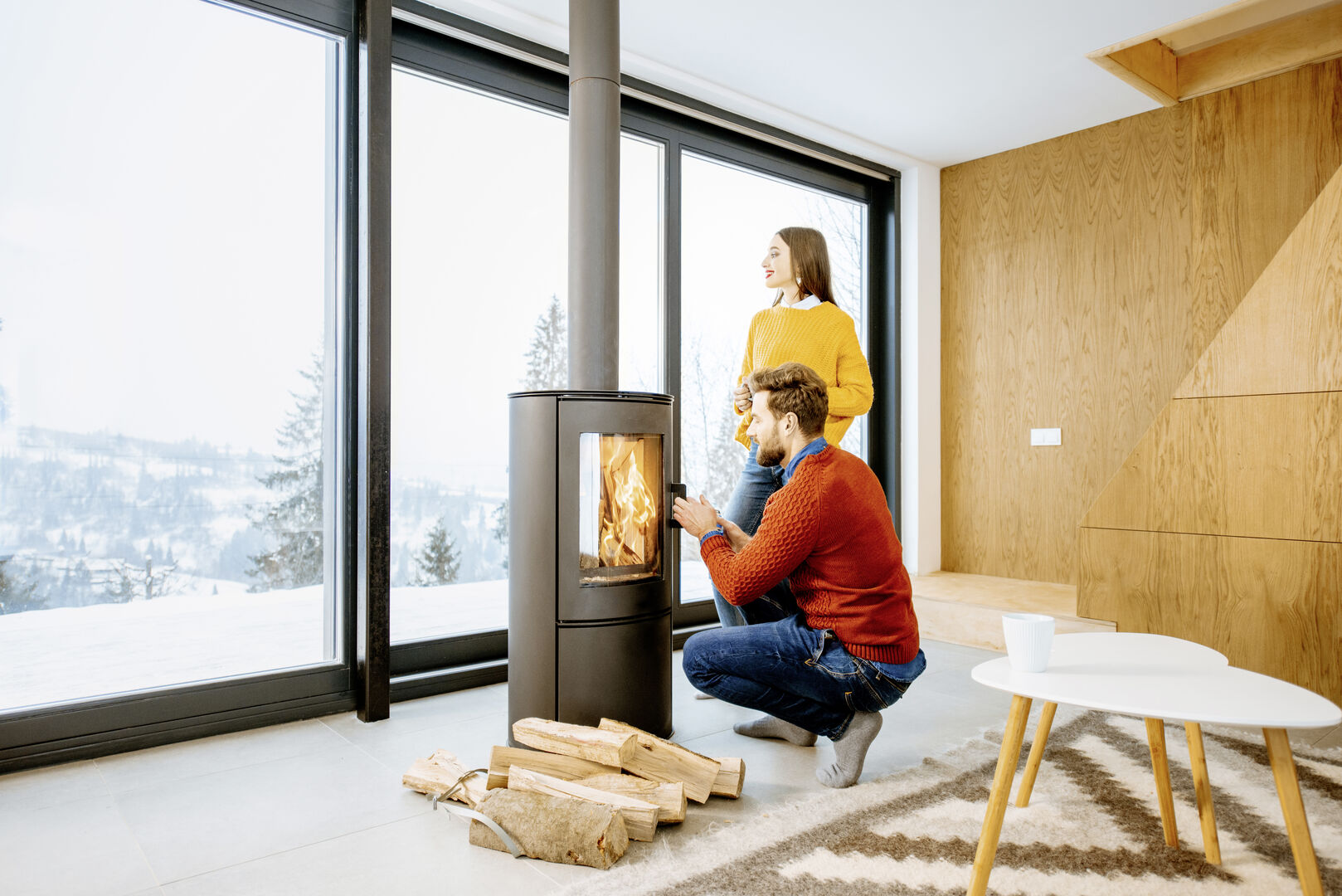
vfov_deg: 53.2
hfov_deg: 73.7
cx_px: 671
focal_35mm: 24
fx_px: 895
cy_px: 448
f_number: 2.8
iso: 500
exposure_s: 1/125
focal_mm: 24
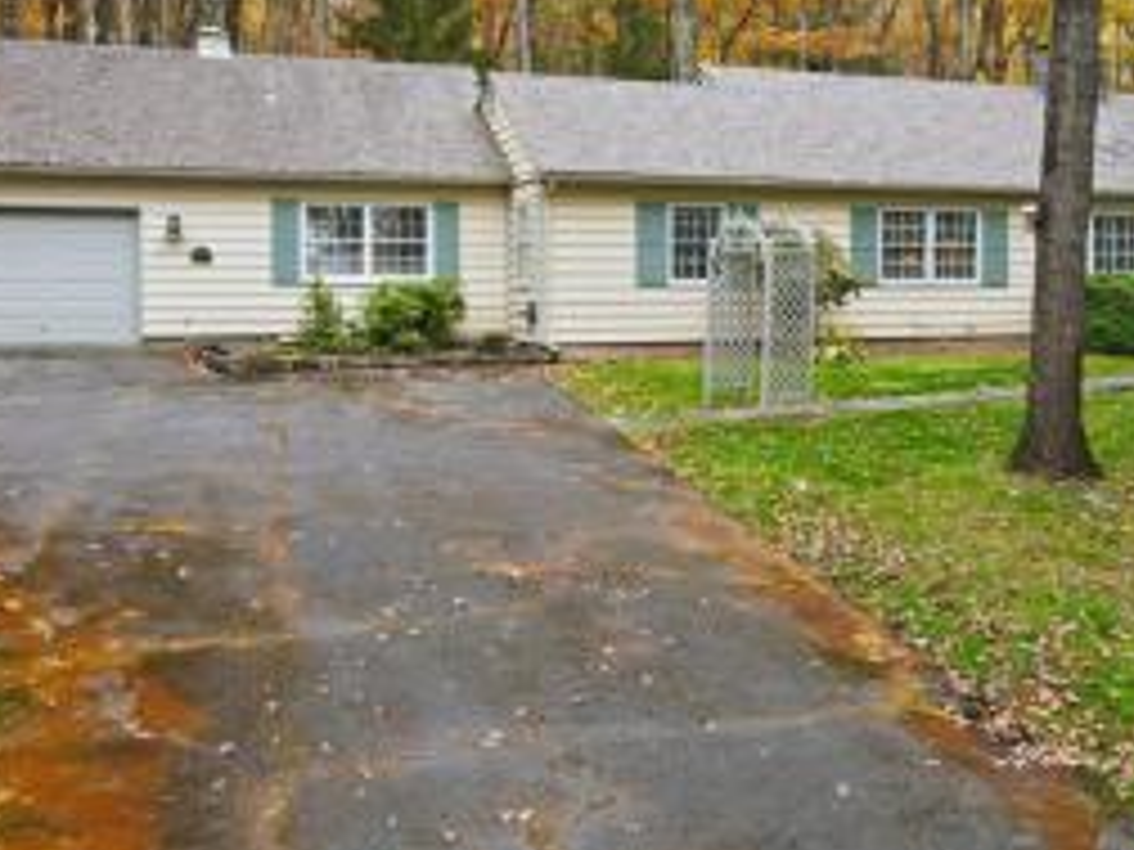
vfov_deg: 37.4
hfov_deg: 48.4
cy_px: 301
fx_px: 1245
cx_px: 722
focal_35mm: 38
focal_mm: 4.5
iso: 100
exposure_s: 1/60
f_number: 2.8
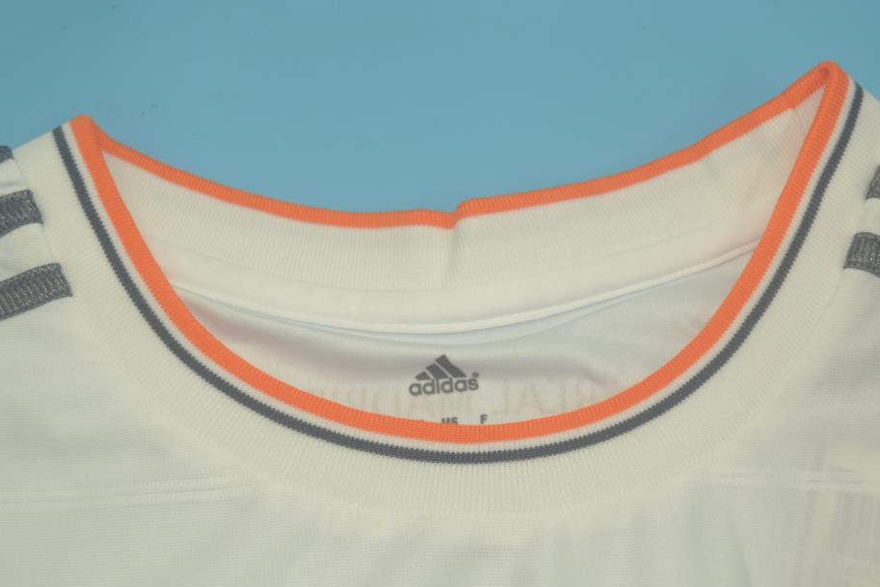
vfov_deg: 27.0
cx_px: 452
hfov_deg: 39.6
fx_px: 1222
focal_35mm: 50
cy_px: 311
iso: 200
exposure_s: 1/125
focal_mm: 28
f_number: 4.5
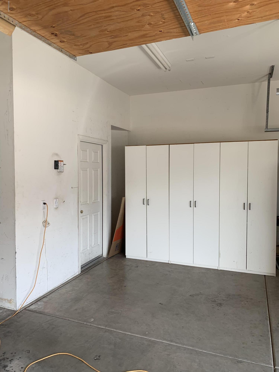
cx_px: 140
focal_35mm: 26
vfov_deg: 67.3
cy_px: 186
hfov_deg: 53.1
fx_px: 279
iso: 32
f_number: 1.8
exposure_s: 1/122
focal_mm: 4.25
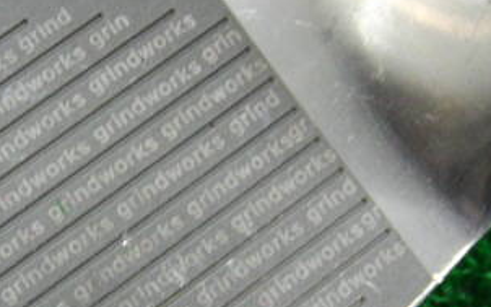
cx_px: 10
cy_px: 266
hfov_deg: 23.9
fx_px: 1111
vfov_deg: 15.6
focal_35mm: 83
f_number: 3.6
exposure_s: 1/40
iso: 400
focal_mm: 6.42
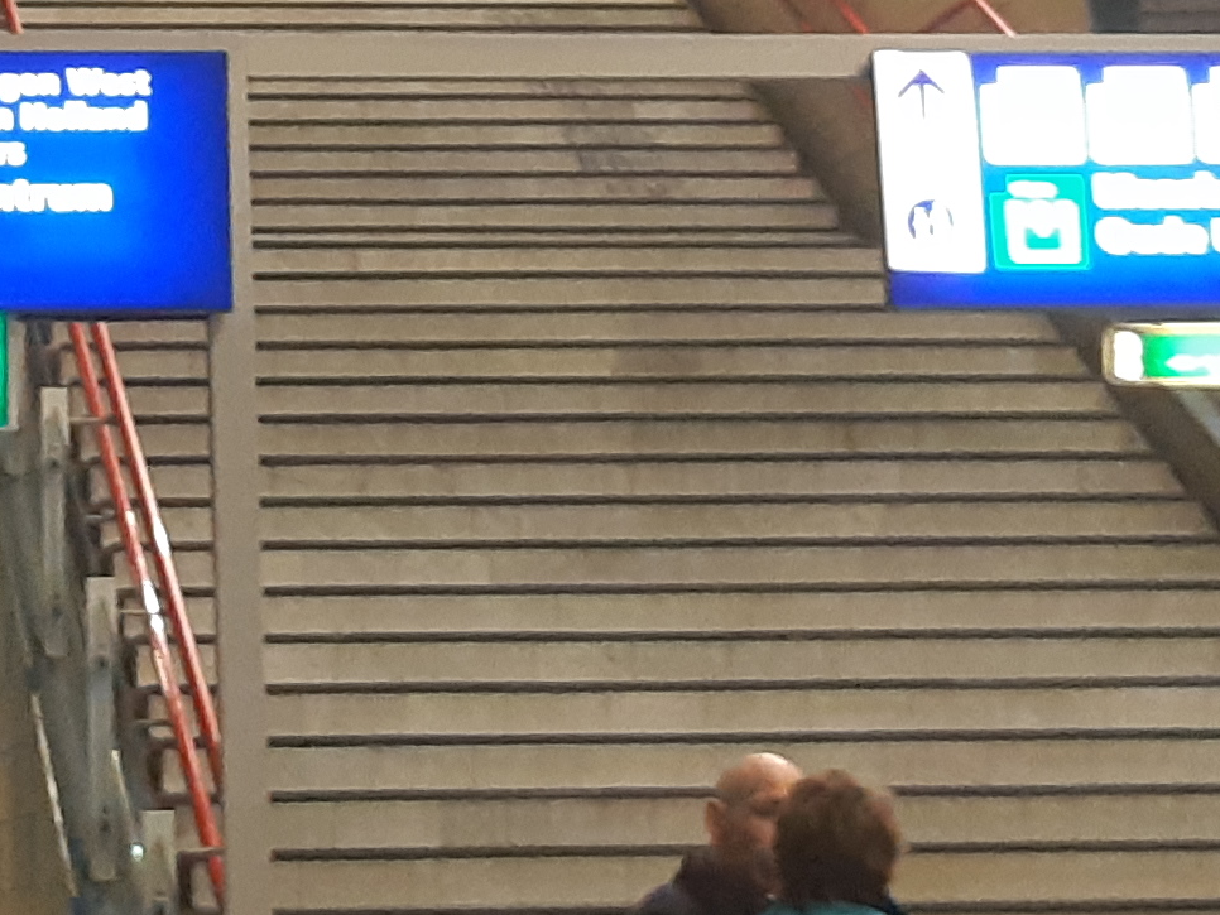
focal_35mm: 124
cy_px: 39
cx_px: 126
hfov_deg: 15.7
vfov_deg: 11.9
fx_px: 4371
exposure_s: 1/50
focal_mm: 3.93
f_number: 1.7
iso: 320
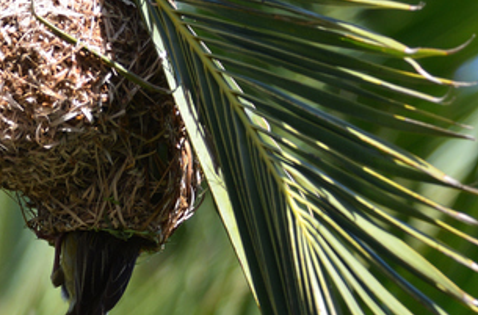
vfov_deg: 2.6
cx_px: -17
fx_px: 6840
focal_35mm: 517
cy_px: 181
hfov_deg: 4.0
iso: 200
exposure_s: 1/400
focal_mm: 150
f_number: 5
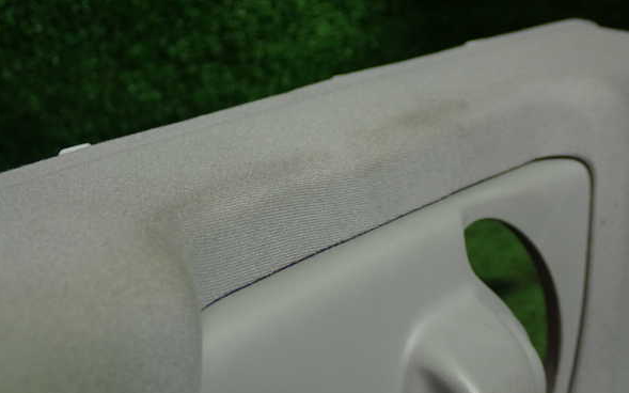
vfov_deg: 24.0
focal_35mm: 54
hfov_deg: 37.5
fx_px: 926
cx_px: 317
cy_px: 205
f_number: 3.2
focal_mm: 9.01
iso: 400
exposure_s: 1/50
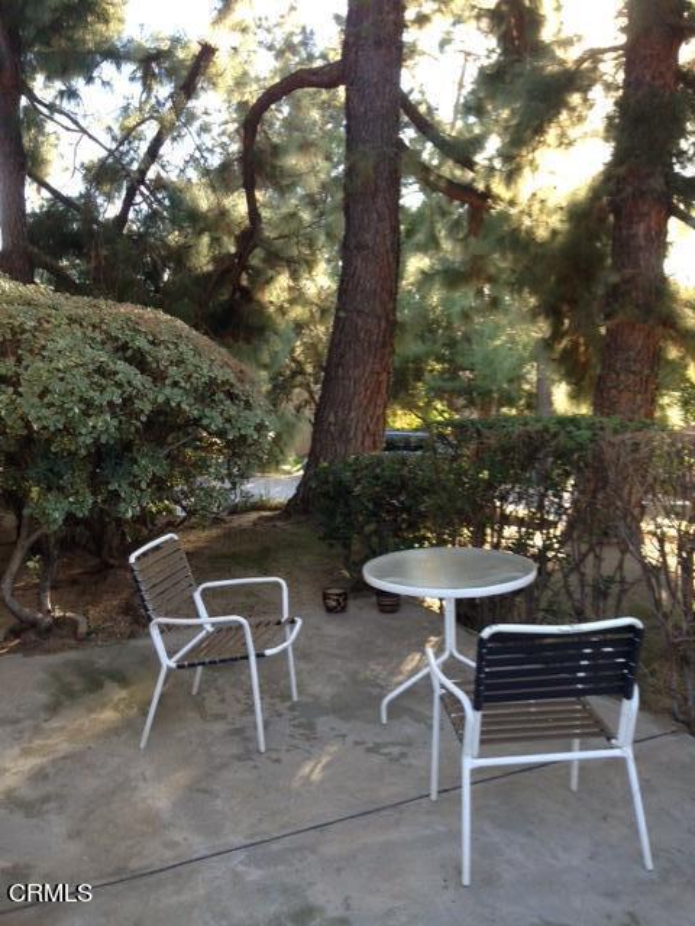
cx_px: 348
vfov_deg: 55.4
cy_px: 463
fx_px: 883
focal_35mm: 33
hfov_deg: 42.9
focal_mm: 4.12
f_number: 2.4
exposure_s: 1/120
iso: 80
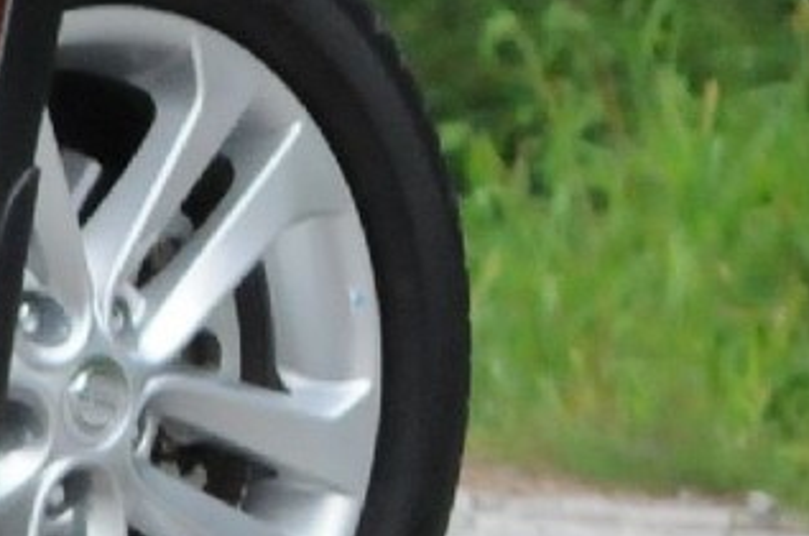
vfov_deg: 1.4
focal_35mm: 971
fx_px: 21777
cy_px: -627
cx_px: -1850
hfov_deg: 2.1
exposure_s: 1/320
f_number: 5.6
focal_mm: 82
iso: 2000
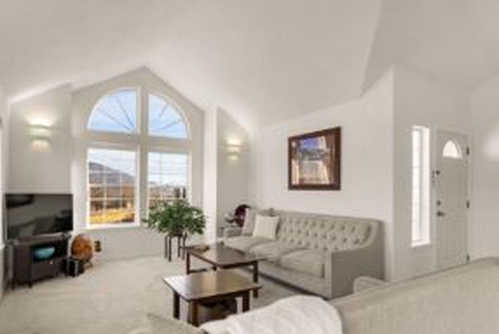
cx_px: 234
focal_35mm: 21
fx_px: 295
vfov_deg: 58.7
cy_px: 190
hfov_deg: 80.3
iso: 100
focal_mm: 15.2
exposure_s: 1/10
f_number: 2.8
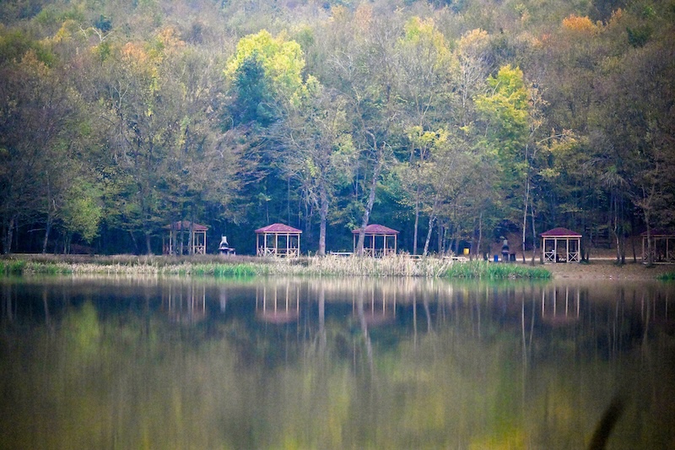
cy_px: 225
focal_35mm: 150
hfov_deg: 13.7
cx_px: 338
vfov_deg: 9.1
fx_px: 2812
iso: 8000
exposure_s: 1/32000
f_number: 2.8
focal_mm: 150
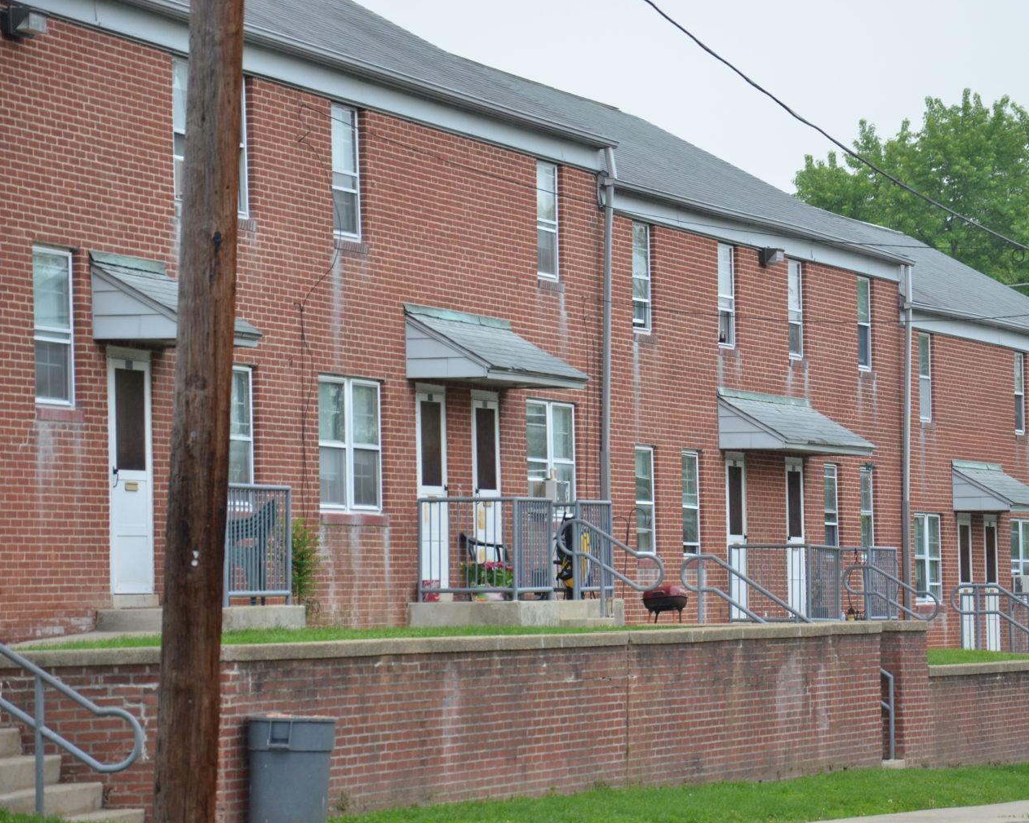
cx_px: 619
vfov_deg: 10.0
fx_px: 4690
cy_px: 412
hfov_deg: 12.5
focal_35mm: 154
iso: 800
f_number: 6.3
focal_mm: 90
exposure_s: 1/160
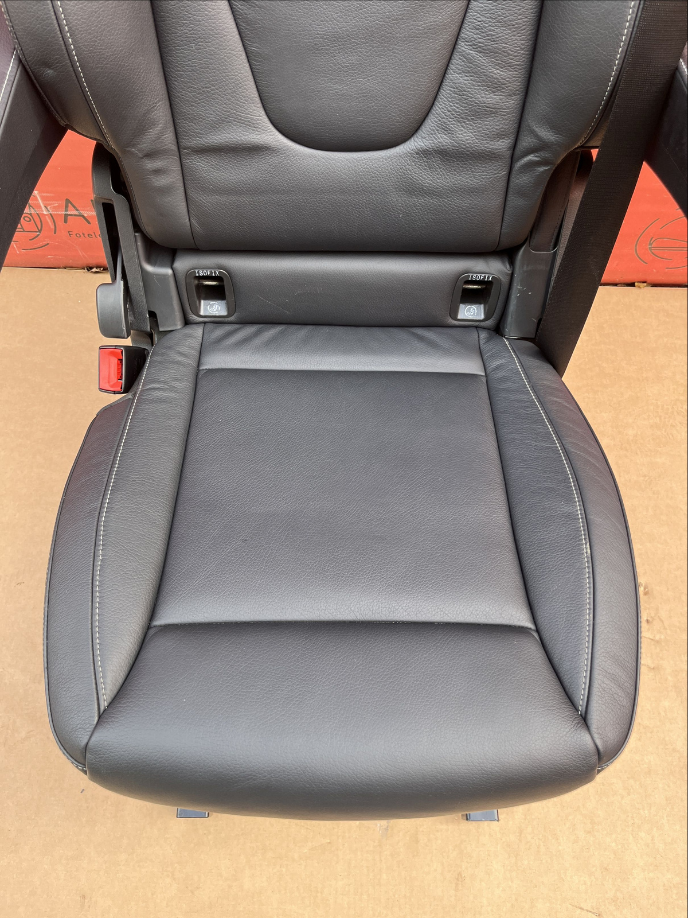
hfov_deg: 53.1
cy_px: 459
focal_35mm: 26
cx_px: 344
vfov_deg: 67.3
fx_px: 689
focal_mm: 5.1
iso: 64
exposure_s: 1/122
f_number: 1.6
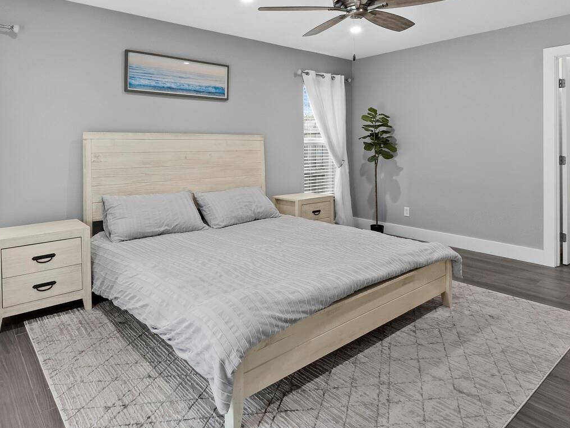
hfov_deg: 76.1
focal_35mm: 22
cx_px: 251
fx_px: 362
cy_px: 135
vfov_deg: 59.4
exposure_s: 1
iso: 250
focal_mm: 7
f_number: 11
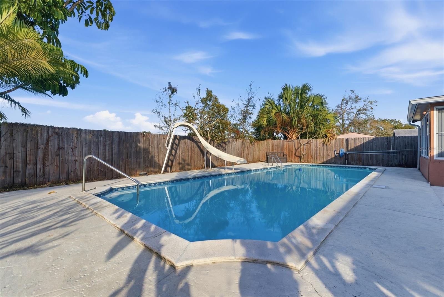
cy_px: 148
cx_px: 222
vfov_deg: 73.8
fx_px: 197
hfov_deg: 96.7
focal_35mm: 16
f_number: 9
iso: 400
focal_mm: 16
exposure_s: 1/2000
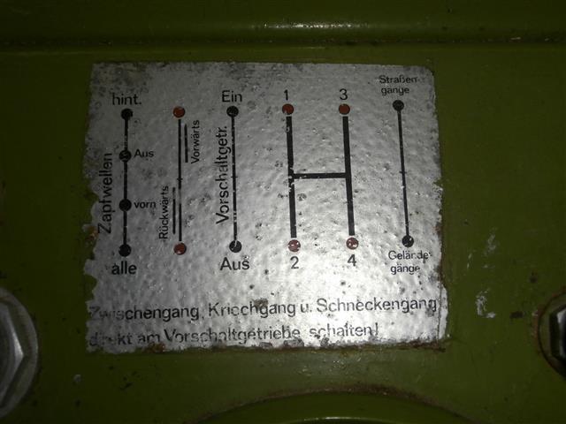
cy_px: 212
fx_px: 621
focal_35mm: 38
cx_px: 283
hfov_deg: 49.0
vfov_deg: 37.7
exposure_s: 1/30
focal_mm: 6.67
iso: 200
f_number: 3.9
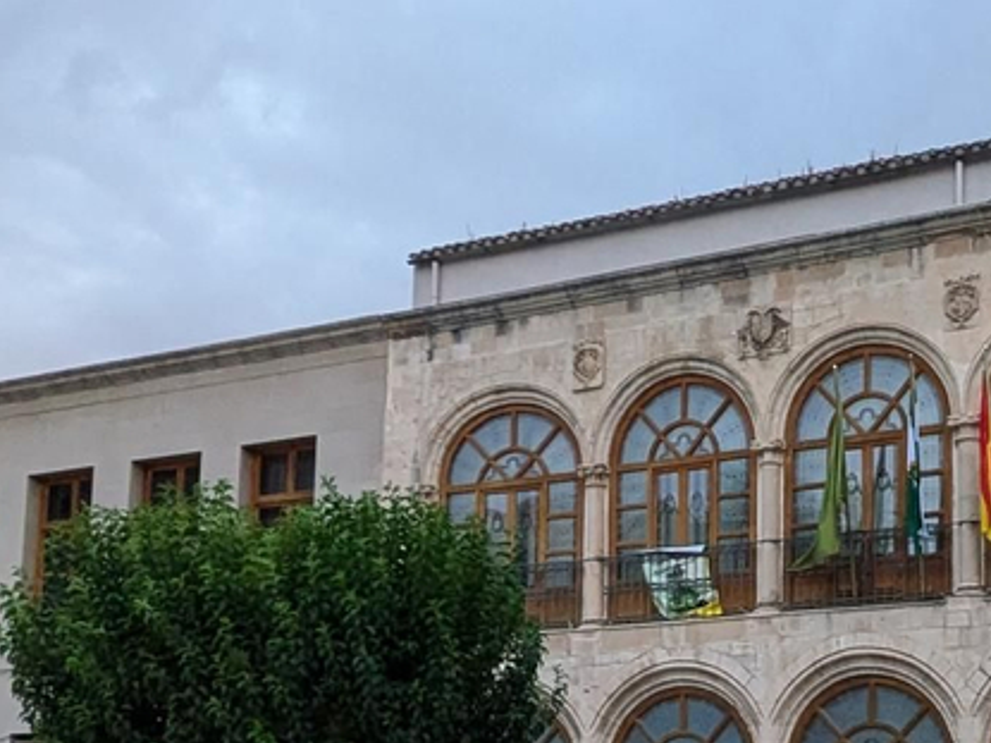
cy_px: 680
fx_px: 1545
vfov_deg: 26.1
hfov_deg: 33.9
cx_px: 862
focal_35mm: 54
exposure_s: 1/100
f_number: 2.2
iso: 315
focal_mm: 1.83
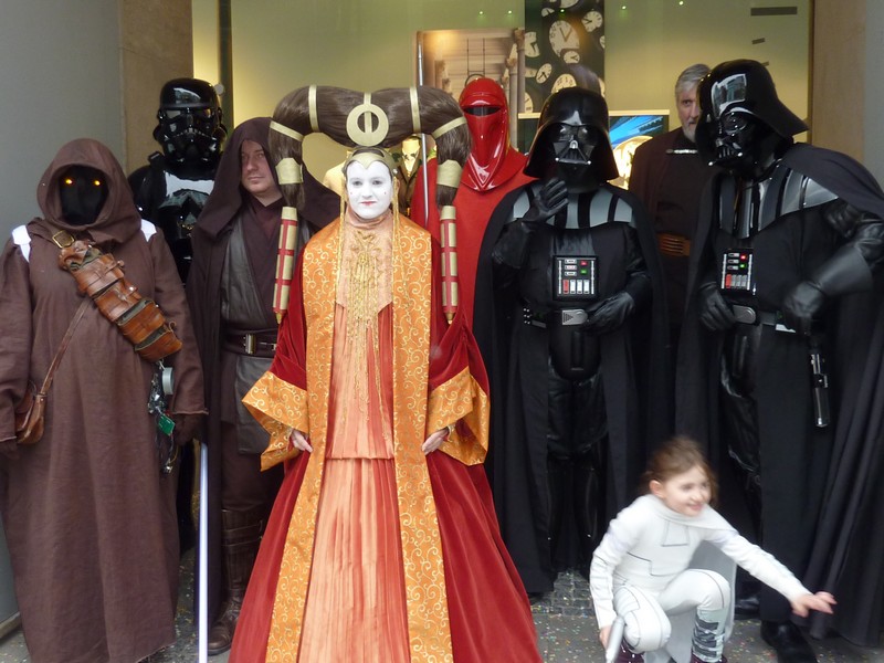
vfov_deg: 40.7
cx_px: 442
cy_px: 332
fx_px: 894
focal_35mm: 35
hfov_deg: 52.6
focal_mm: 4.1
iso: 160
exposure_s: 1/30
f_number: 3.3
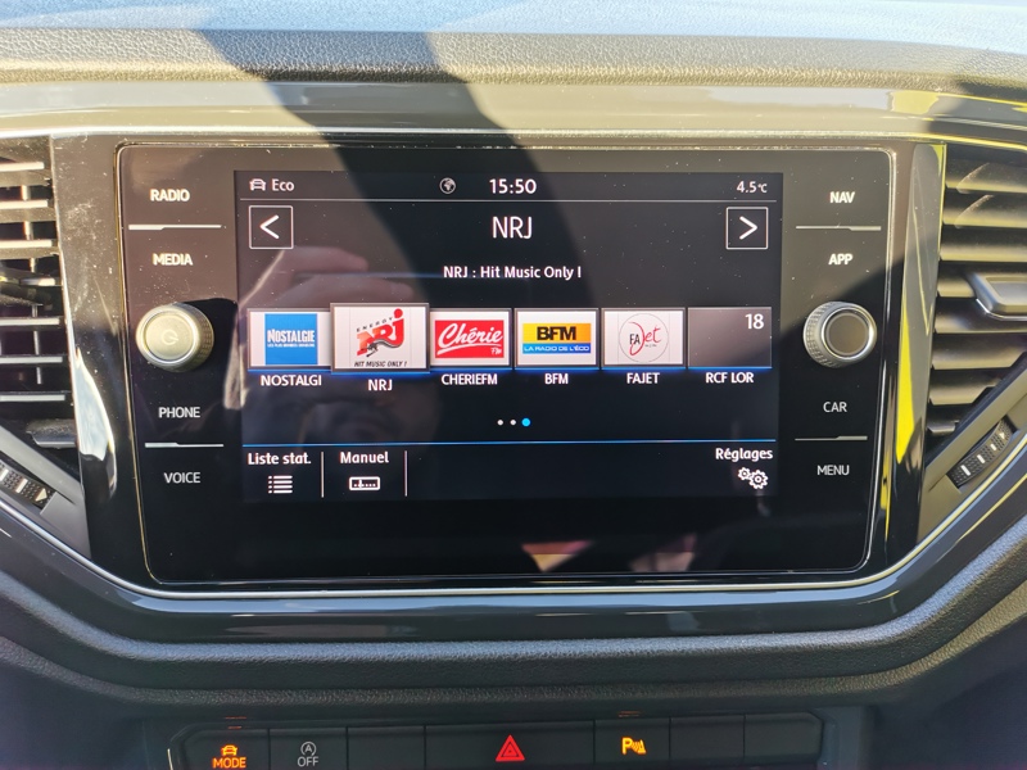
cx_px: 514
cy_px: 385
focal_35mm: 27
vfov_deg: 51.4
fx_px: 801
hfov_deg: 65.3
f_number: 1.8
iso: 80
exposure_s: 1/100
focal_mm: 5.58
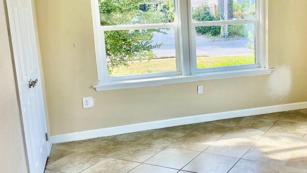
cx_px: 214
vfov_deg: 26.5
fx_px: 366
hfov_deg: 44.5
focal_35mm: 45
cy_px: 76
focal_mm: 4.2
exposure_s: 1/144
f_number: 1.6
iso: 32
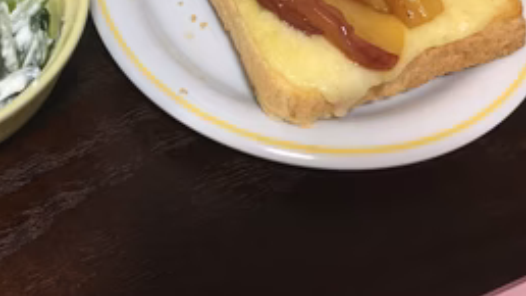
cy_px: 10
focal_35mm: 49
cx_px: 159
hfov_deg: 41.3
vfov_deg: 23.5
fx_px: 683
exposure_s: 1/20
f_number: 2.2
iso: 200
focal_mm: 4.15
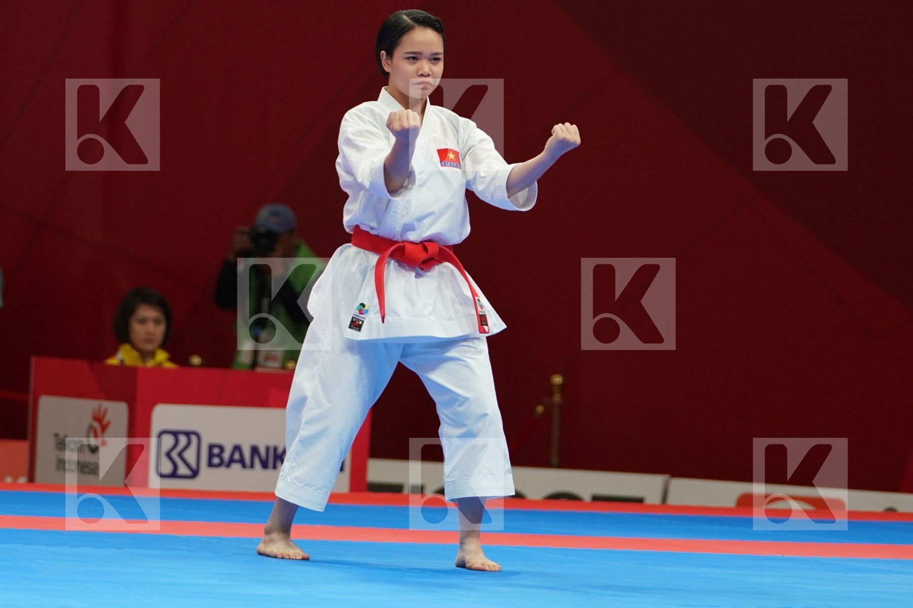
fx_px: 6923
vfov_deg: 5.0
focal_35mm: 273
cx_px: 456
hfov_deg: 7.5
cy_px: 304
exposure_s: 1/500
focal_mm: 182
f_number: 4
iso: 1600
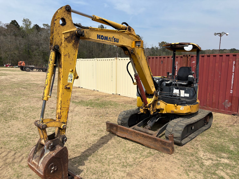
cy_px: 90
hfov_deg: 67.3
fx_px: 180
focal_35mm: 26
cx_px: 120
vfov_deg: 53.1
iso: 50
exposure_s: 1/4950
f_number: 1.6
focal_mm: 5.96
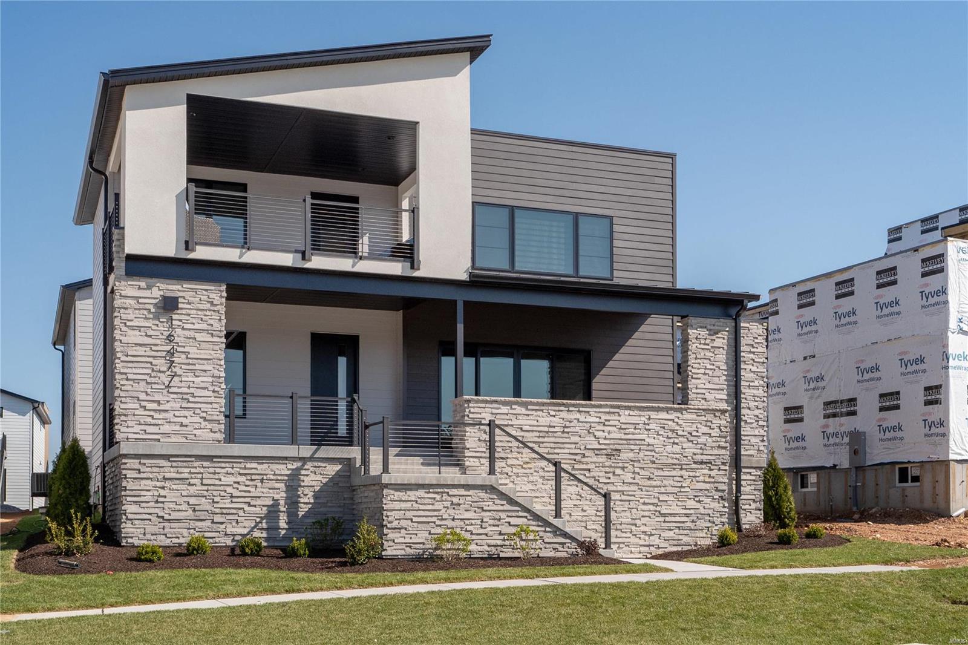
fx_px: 1183
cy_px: 322
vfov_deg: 30.5
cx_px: 484
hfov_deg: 44.5
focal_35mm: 44
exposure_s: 1/1000
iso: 400
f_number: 8
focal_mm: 22
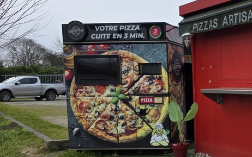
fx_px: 371
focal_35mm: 54
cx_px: 267
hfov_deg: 33.4
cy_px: 115
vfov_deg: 23.8
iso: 80
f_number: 1.7
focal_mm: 6.3
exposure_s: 1/2607
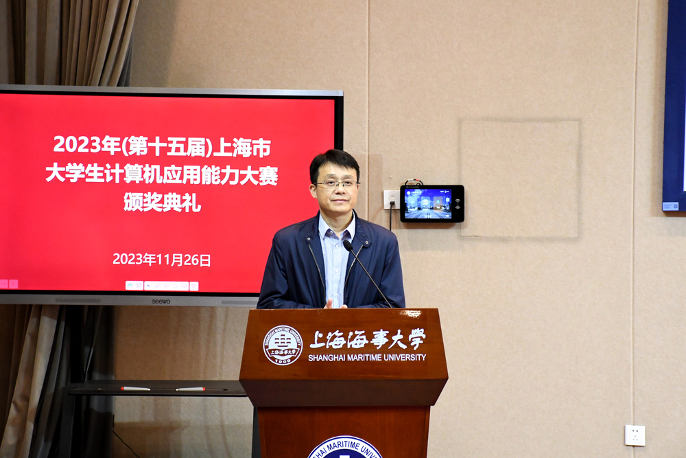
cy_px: 229
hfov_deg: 19.5
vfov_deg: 13.0
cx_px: 343
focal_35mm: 105
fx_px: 2001
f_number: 5
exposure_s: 1/125
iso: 4000
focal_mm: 70
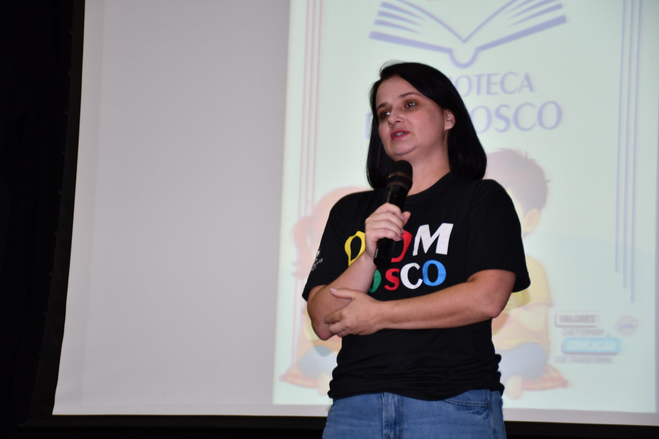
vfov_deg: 11.4
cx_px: 330
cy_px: 220
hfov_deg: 17.1
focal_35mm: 120
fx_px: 2196
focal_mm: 80
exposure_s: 1/60
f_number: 5.3
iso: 500
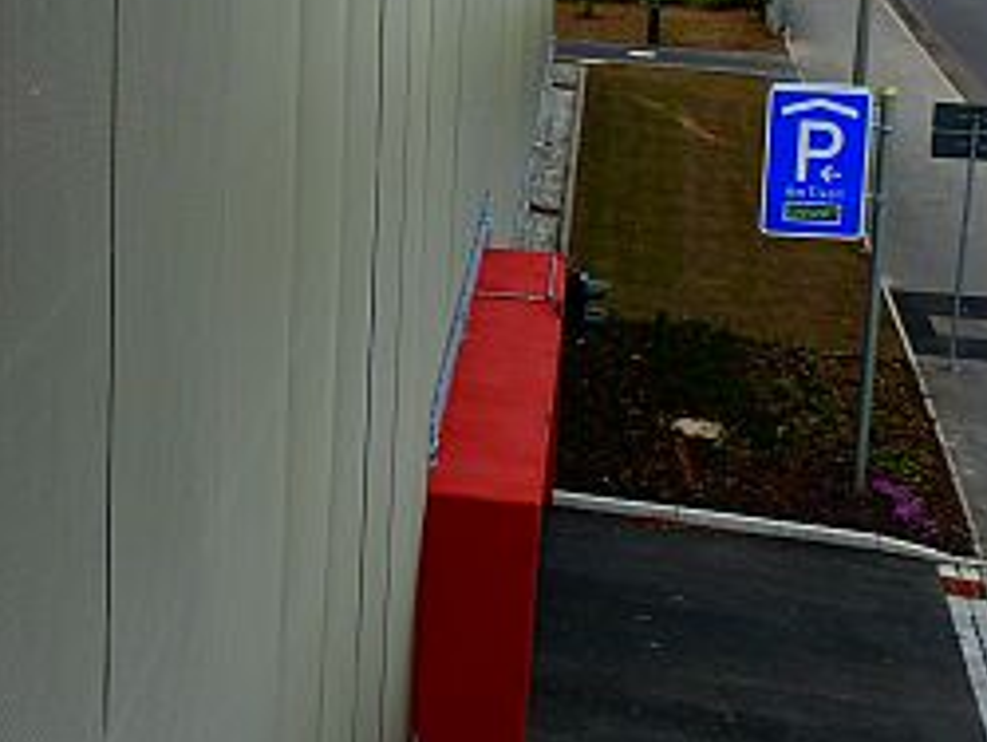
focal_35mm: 84
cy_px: 130
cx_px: -28
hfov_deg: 22.3
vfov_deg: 17.4
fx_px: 2397
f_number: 4
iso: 100
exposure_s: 1/200
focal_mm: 7.4
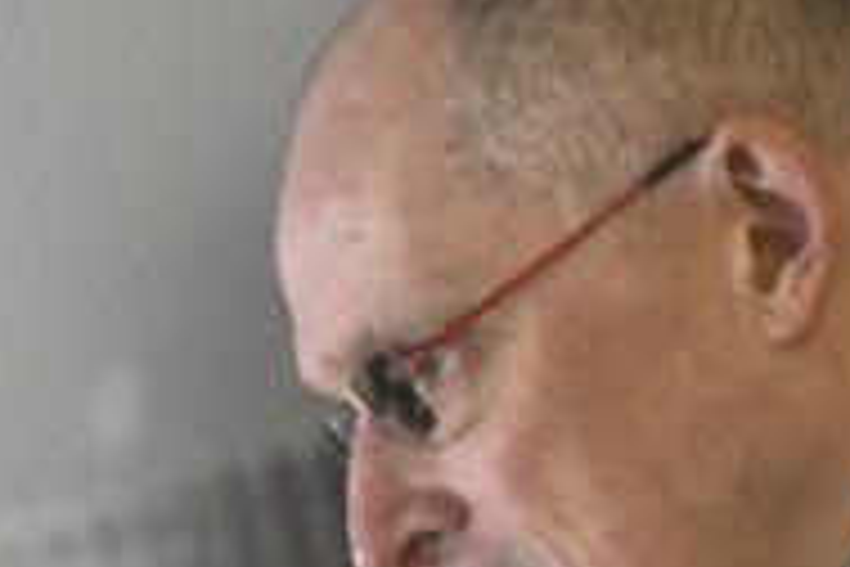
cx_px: 463
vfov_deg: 1.1
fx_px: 28732
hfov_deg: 1.7
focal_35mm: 1217
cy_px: 711
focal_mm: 220
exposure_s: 1/200
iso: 2000
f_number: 5.3
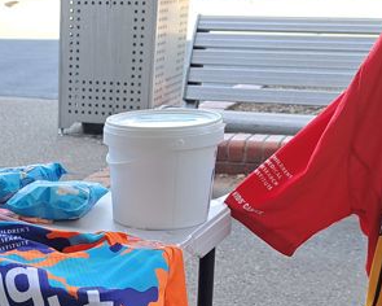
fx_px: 803
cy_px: 332
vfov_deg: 20.6
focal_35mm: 71
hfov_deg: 25.6
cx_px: 15
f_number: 1.8
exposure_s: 1/107
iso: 50
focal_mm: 5.23
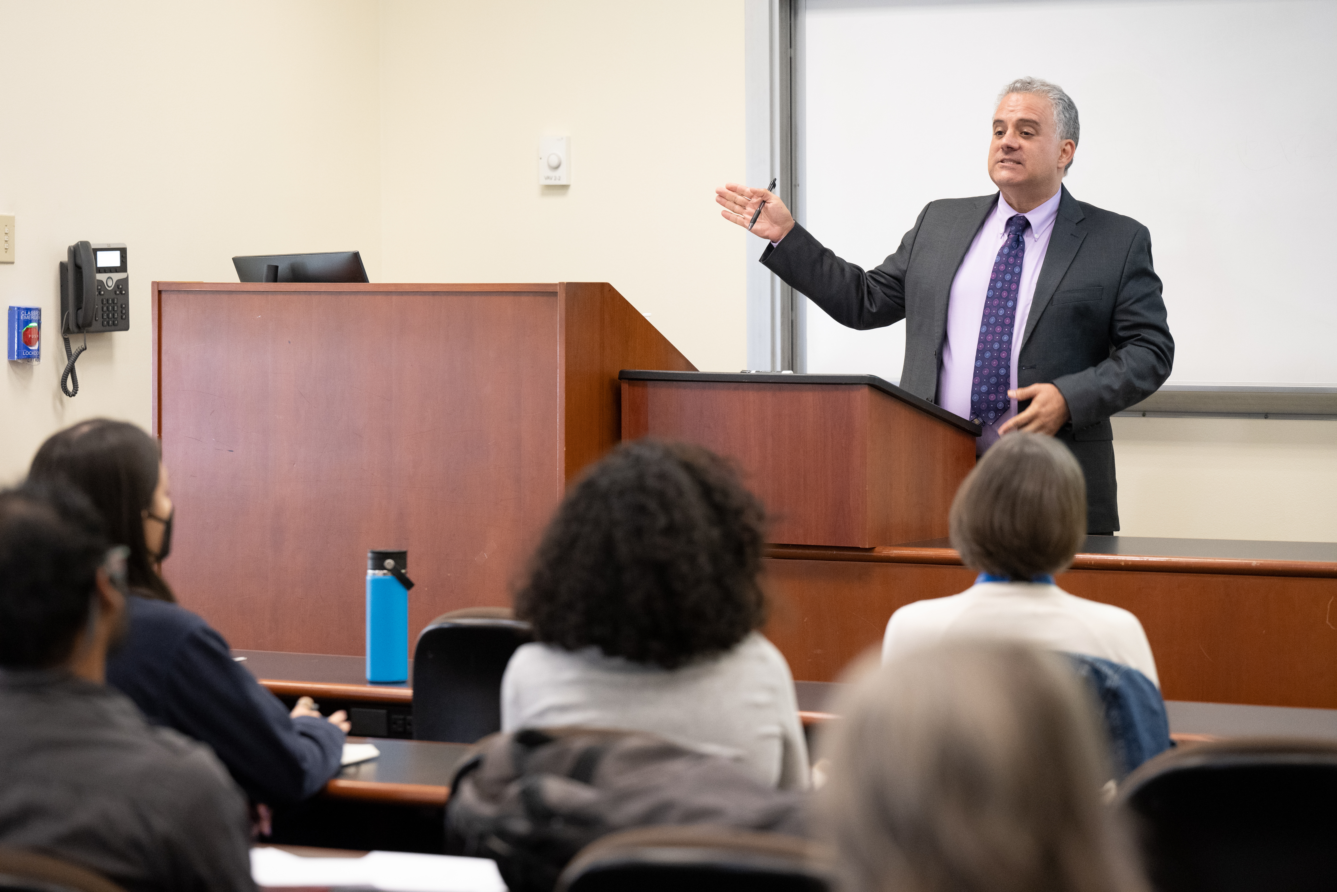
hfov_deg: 17.1
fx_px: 4456
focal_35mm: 120
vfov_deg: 11.4
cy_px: 446
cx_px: 668
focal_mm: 120
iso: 3200
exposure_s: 1/200
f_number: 3.5
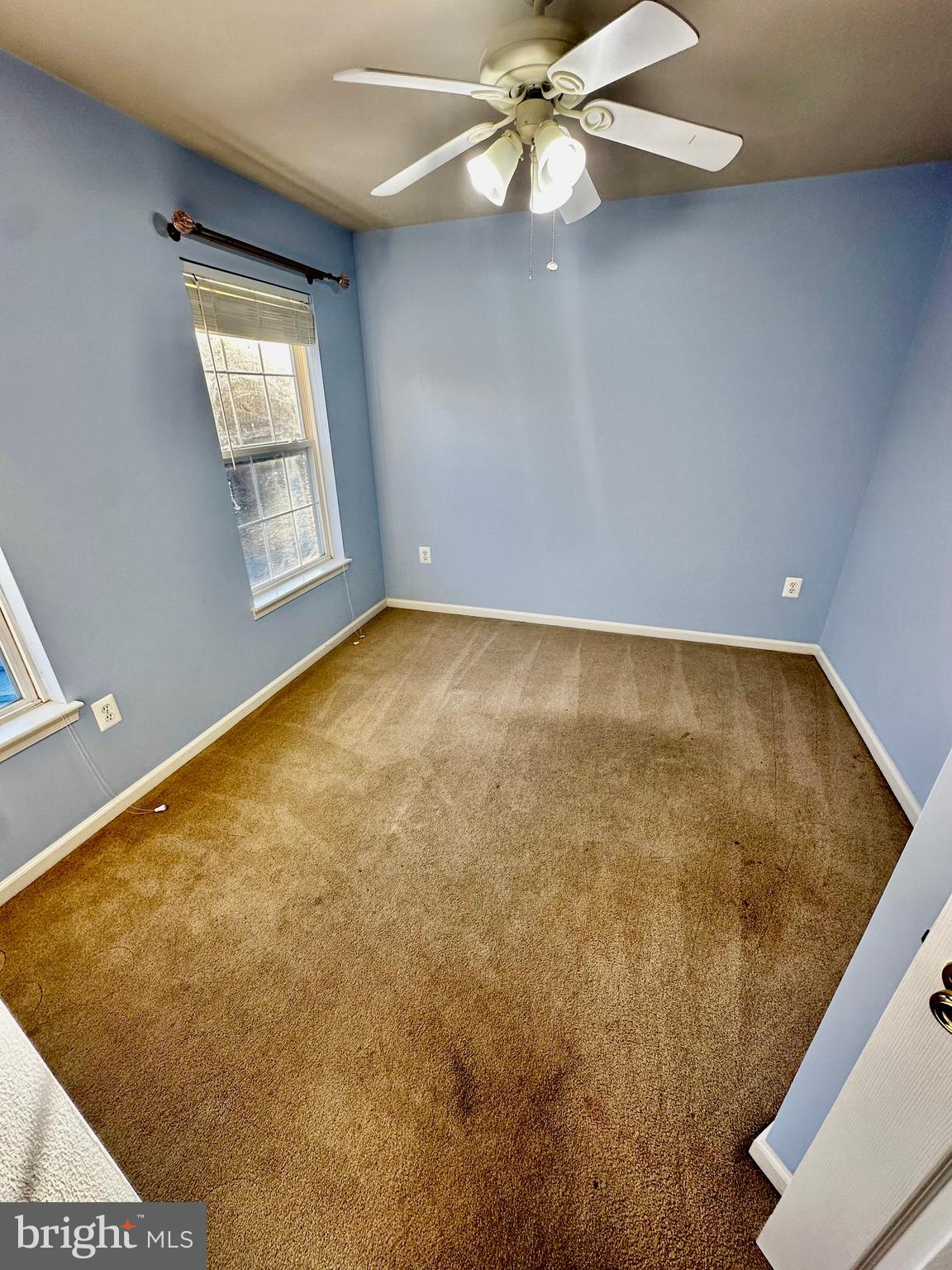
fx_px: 513
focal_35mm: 14
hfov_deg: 85.7
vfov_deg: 102.1
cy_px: 635
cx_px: 476
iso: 80
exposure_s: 1/120
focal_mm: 2.22
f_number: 2.2
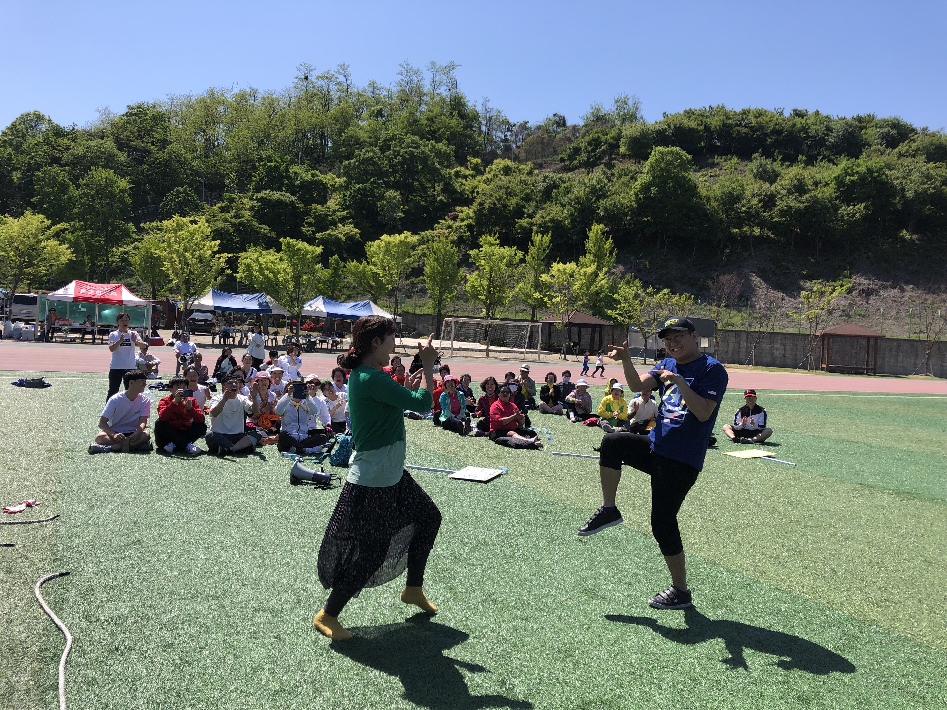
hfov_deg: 63.4
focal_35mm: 28
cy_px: 355
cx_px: 474
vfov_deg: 49.7
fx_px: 766
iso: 20
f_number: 1.8
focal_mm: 3.99
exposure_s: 1/1499
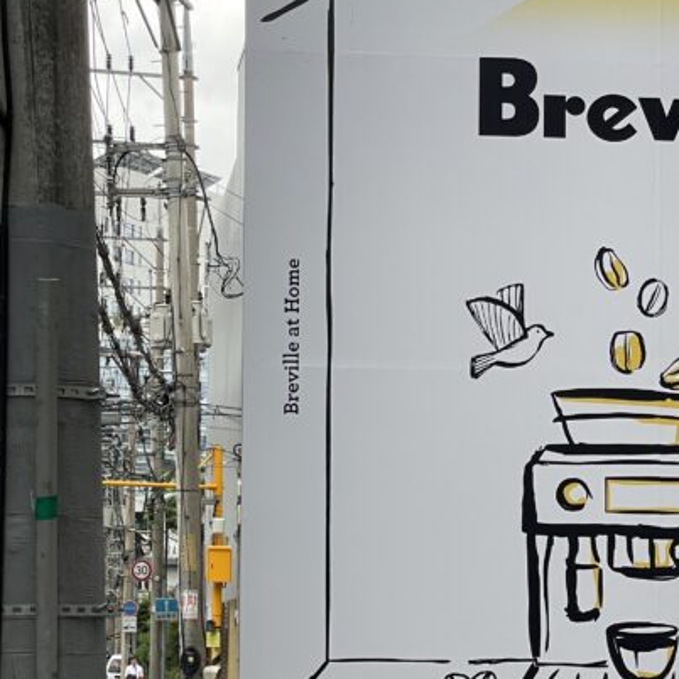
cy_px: 547
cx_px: 512
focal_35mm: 117
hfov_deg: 14.8
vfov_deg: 14.8
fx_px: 2596
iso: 25
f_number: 2
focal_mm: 6
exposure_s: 1/99
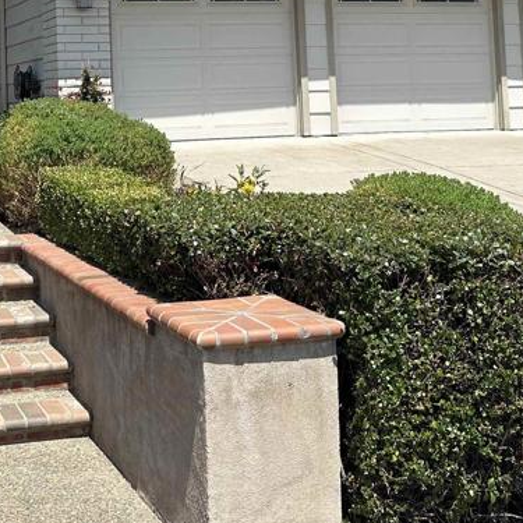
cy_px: 31
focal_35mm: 58
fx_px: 991
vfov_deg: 28.2
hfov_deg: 28.9
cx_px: 103
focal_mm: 6.86
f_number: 1.78
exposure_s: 1/4545
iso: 80
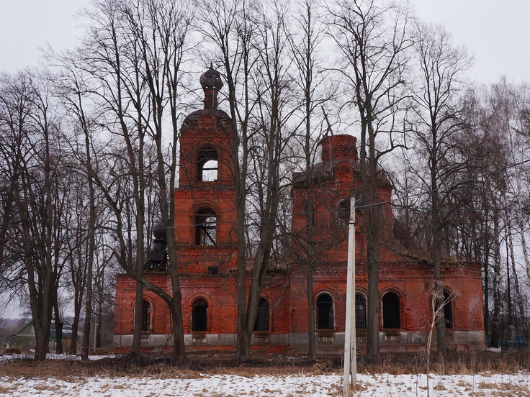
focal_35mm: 42
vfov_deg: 34.7
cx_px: 287
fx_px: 636
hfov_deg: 45.2
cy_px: 195
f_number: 5.6
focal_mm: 25
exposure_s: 1/160
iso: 400
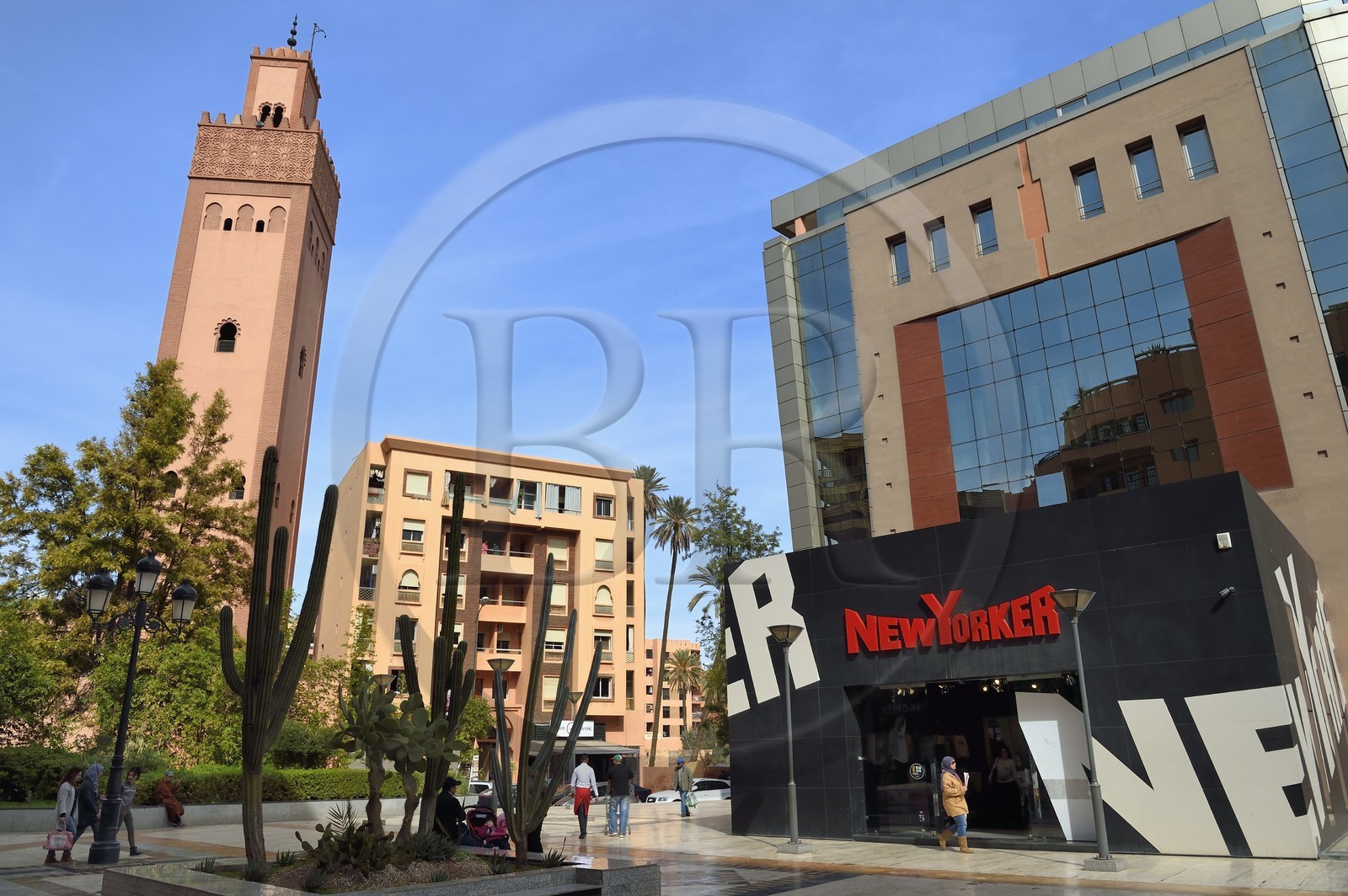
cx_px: 674
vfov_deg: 53.1
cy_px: 448
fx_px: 898
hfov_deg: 73.8
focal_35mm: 24
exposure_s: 1/250
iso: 200
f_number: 14
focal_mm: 24
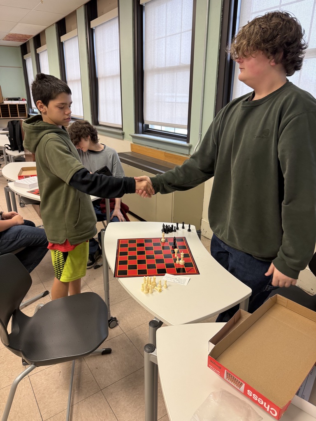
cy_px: 210
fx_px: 292
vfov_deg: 71.6
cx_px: 158
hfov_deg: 56.8
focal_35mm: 24
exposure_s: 1/60
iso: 160
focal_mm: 6.76
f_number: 1.78
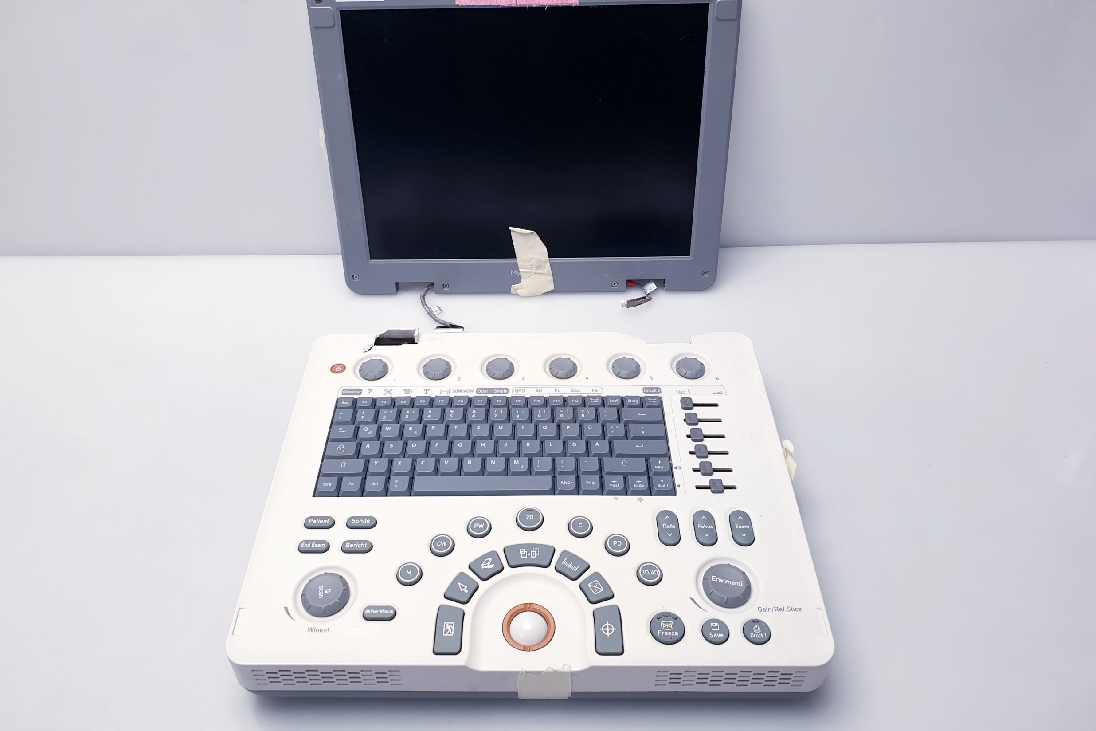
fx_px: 852
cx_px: 532
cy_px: 310
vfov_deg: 46.3
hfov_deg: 65.5
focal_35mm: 28
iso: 64
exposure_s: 1/50
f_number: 2.4
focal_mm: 4.3
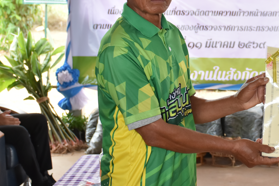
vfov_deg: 13.2
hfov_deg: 19.4
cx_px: 262
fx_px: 798
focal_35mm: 103
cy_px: 23
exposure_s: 1/250
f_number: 4.2
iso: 560
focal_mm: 35
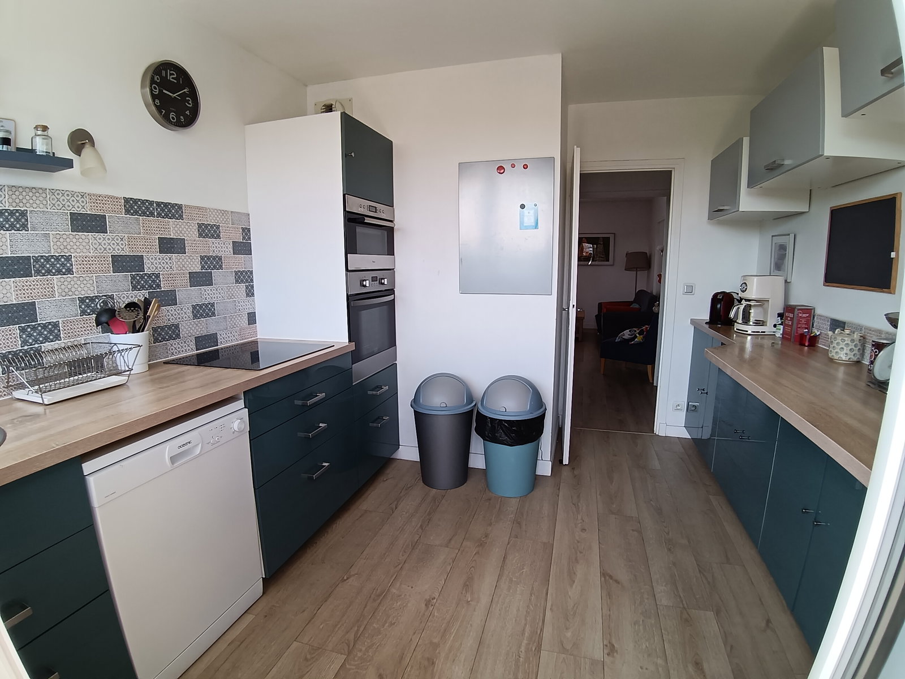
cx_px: 452
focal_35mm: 17
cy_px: 340
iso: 118
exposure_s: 1/100
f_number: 2.2
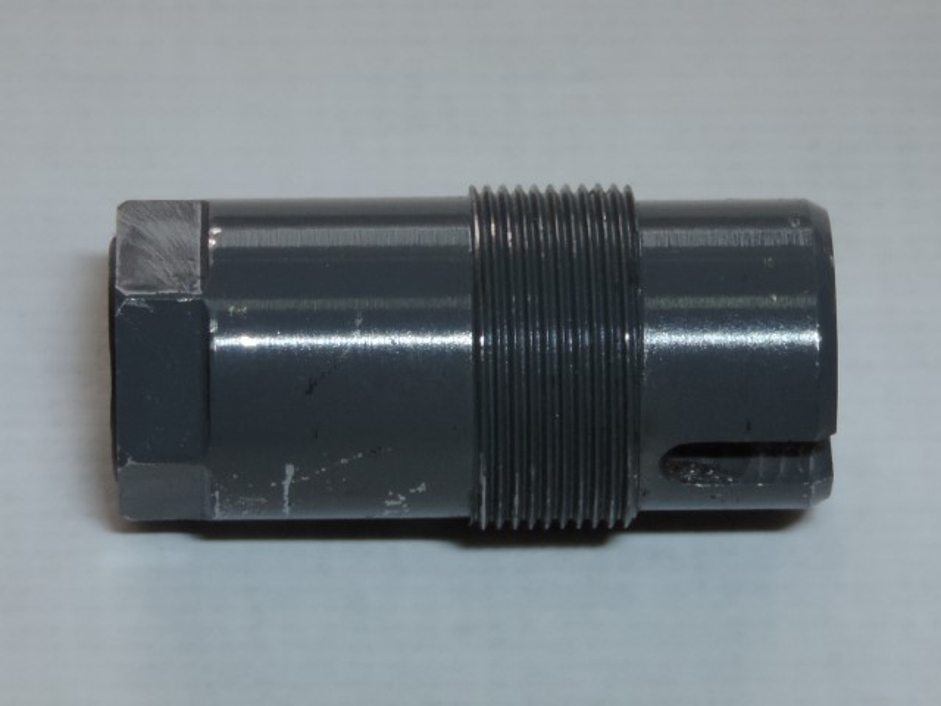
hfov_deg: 18.7
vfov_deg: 14.1
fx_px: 2854
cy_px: 353
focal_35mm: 105
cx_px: 470
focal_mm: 18.7
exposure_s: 1/100
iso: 110
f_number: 4.2
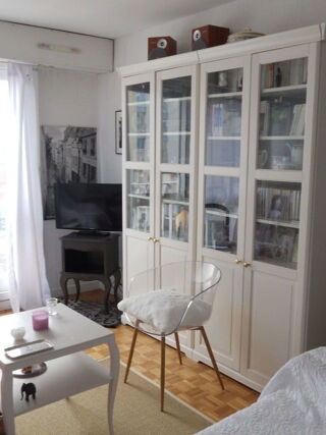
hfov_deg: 37.7
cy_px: 218
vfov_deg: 49.0
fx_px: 477
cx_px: 163
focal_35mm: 38
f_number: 3.9
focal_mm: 6.9
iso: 125
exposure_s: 1/30
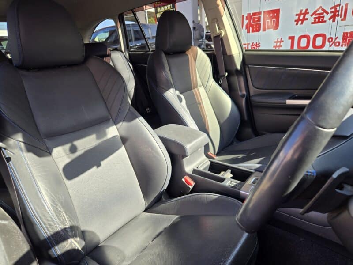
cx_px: 176
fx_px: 235
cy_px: 132
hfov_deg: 73.9
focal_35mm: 23
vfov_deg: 58.9
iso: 25
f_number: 1.8
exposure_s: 1/180
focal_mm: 5.4
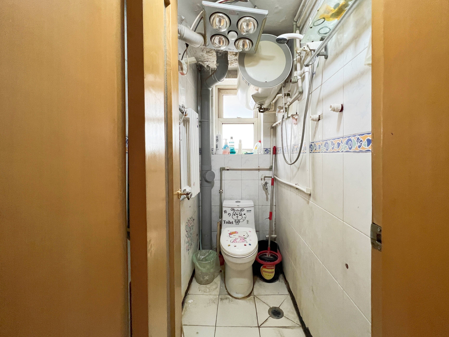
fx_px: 182
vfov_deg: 85.6
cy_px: 159
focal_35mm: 14
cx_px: 235
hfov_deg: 102.0
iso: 250
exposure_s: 1/87
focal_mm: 1.57
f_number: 1.8
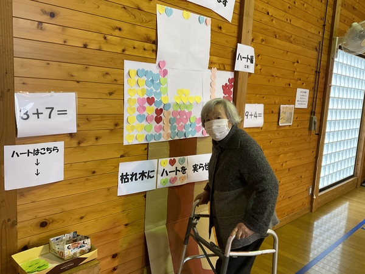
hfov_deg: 61.7
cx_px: 182
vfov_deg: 48.2
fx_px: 306
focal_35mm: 29
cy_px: 137
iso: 100
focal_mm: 3
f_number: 1.8
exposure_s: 1/60
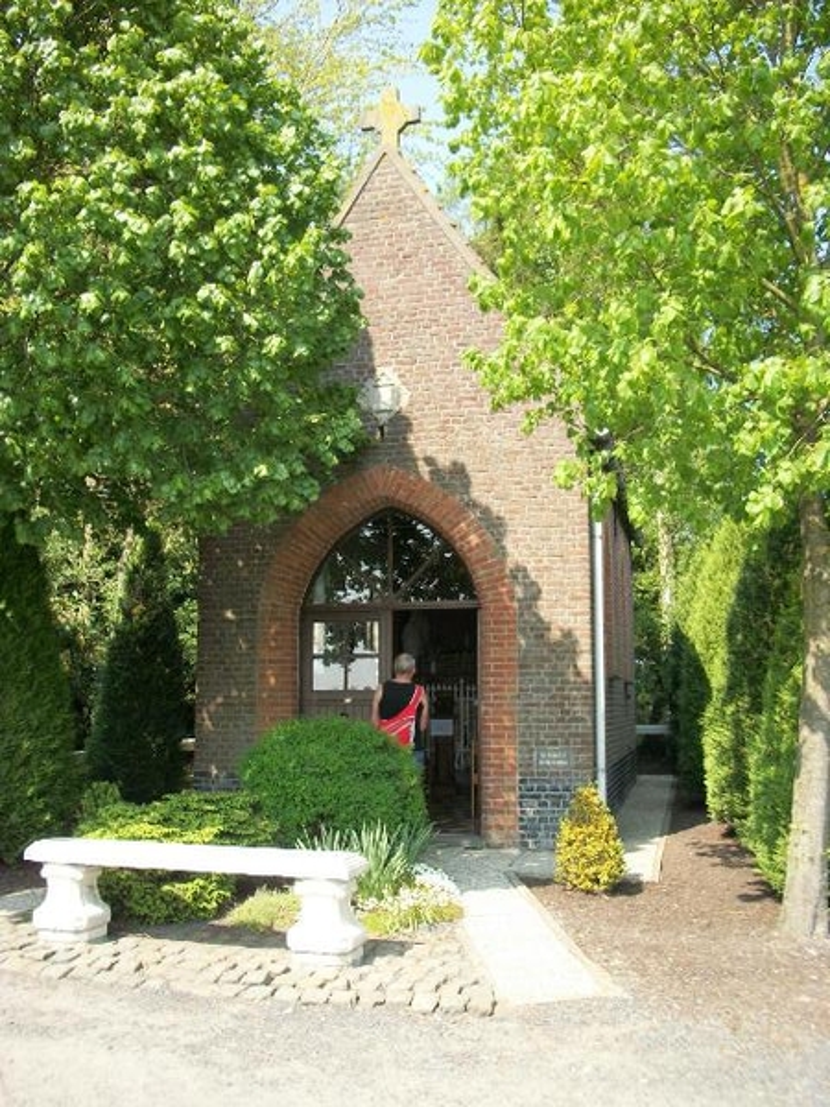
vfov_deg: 56.8
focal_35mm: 32
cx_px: 415
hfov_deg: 44.2
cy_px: 554
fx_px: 1023
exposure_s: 1/50
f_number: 8.8
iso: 80
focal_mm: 5.7
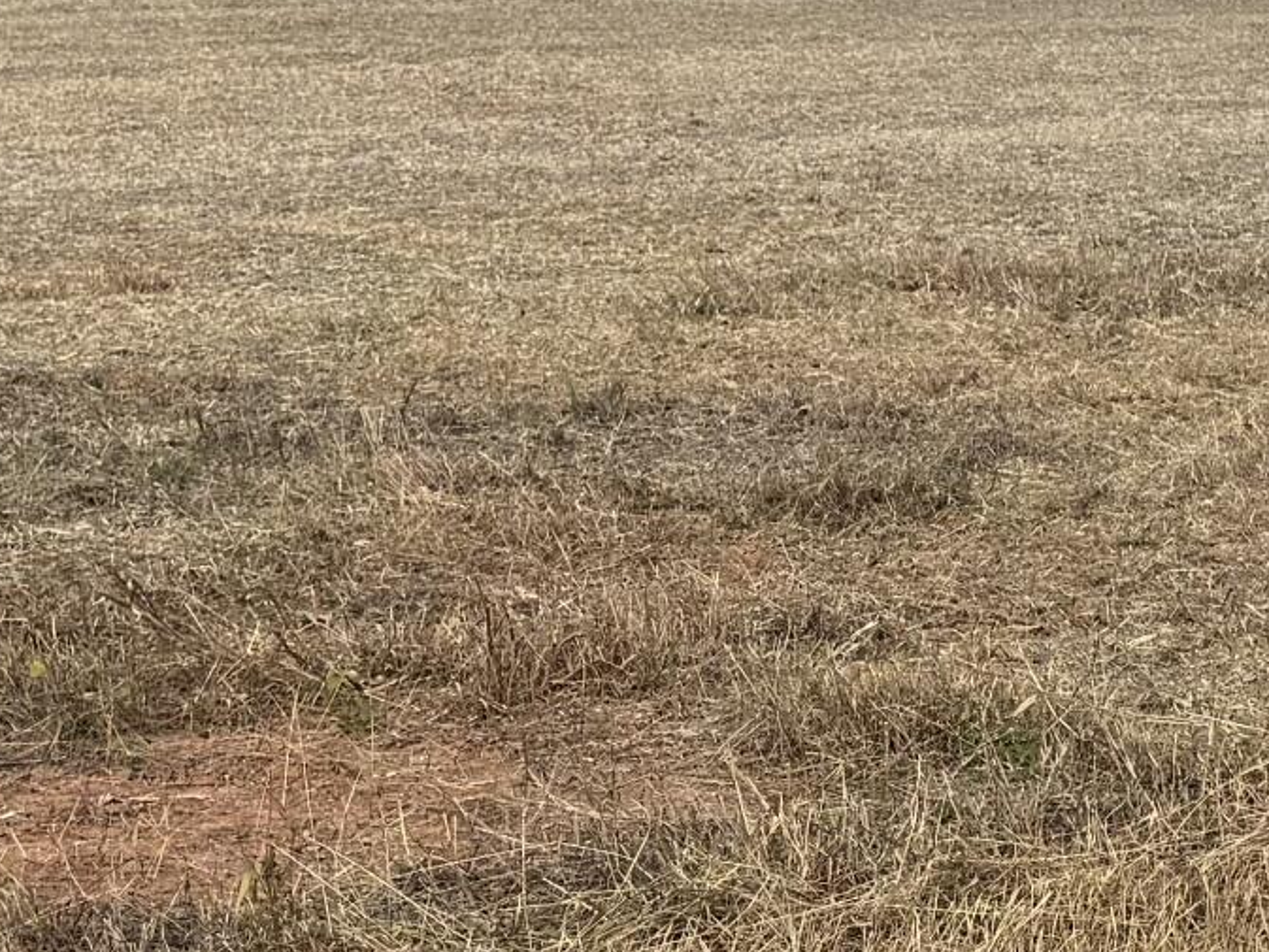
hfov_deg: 18.3
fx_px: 3923
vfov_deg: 13.8
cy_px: 664
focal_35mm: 107
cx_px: 779
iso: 80
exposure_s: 1/4049
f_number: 1.78
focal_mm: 6.76
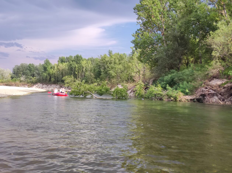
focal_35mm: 25
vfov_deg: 54.8
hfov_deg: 69.4
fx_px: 167
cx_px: 116
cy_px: 86
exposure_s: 1/188
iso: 50
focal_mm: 4.7
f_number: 1.79
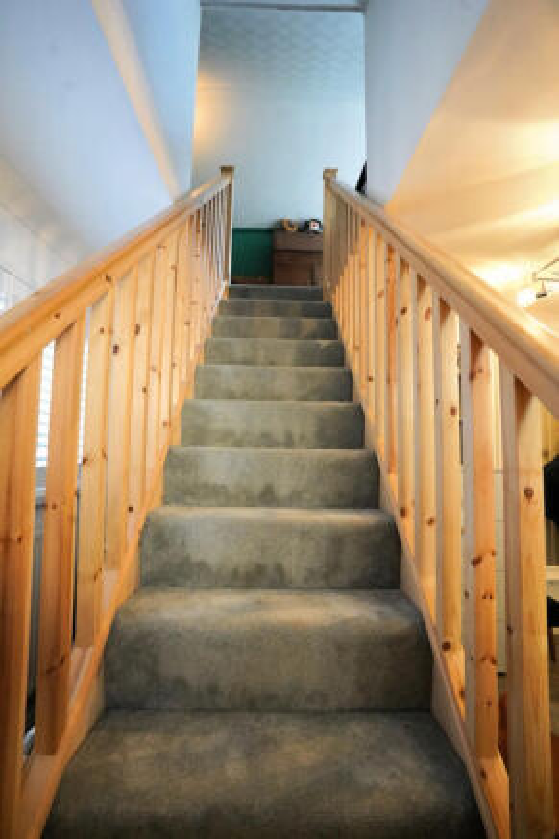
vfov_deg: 96.8
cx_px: 280
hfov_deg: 73.7
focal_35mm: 16
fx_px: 373
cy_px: 420
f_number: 7.1
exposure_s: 1/200
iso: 10000
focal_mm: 16
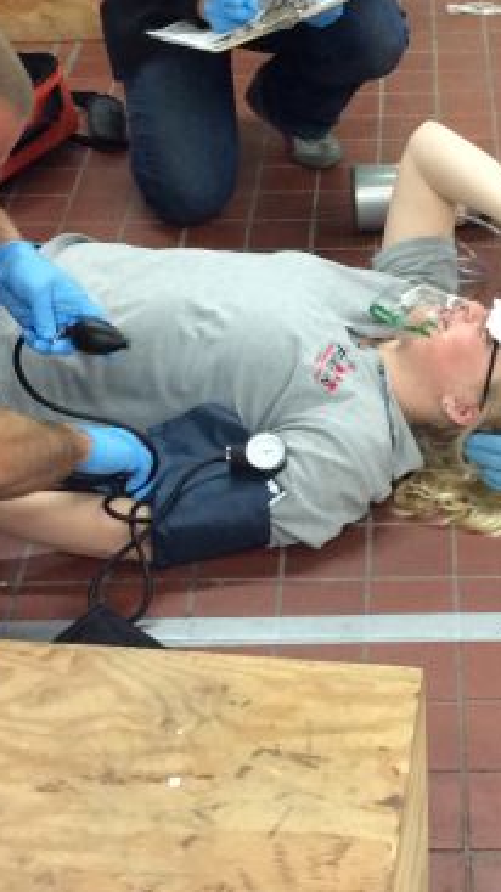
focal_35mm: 76
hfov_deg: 15.8
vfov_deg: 27.6
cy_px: 255
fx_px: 1798
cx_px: 321
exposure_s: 1/24
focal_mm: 3.3
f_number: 2.4
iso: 125
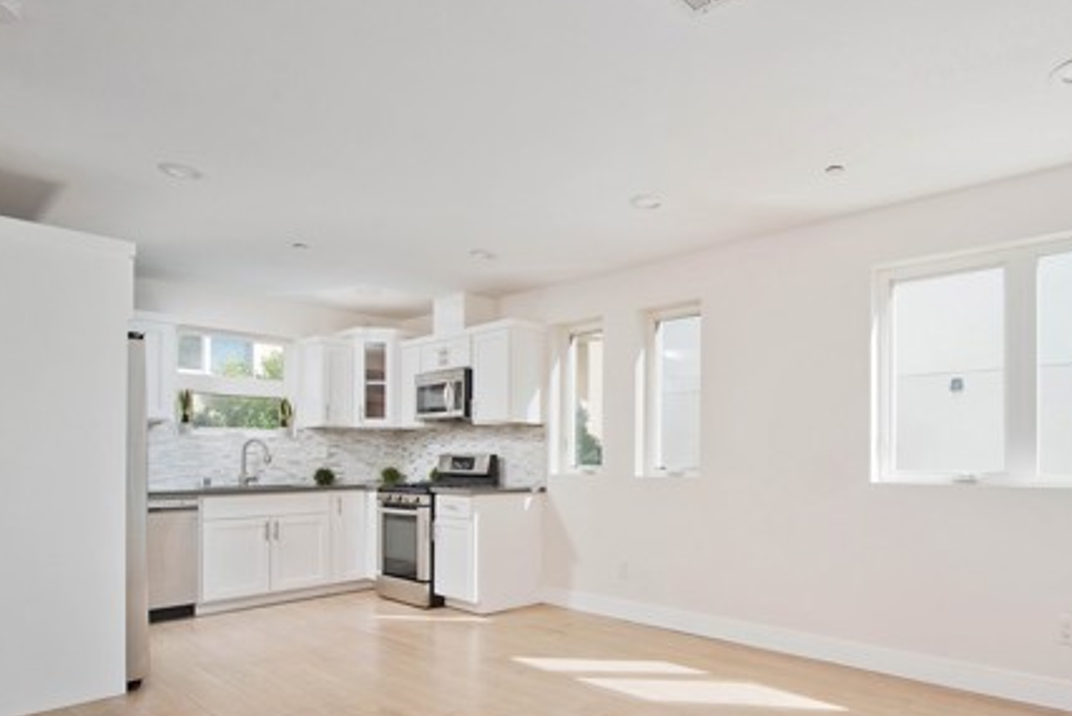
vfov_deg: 58.8
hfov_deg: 78.7
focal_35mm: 21
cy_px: 443
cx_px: 708
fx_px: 626
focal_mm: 14
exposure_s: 1/500
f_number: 6.3
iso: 400
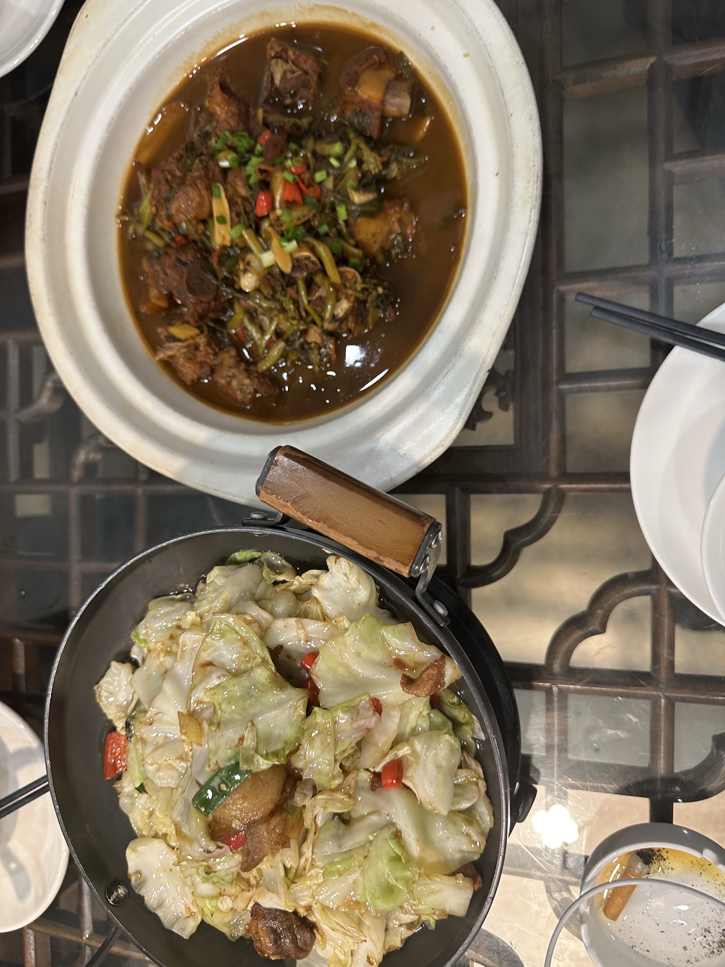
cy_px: 484
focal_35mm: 24
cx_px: 362
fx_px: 670
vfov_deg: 71.6
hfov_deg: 56.8
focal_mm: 6.86
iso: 160
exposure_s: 1/50
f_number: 1.78
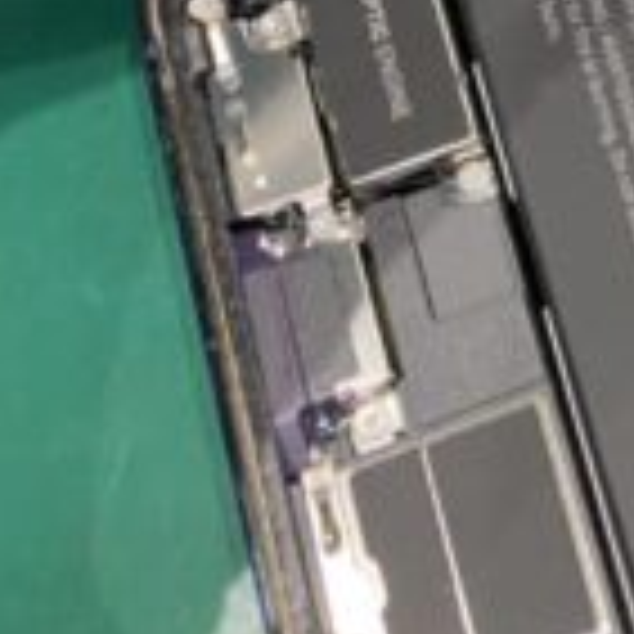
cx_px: 1165
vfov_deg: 16.5
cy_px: -252
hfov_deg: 15.2
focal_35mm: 98
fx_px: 2031
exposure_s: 1/50
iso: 125
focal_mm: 4.25
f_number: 1.8
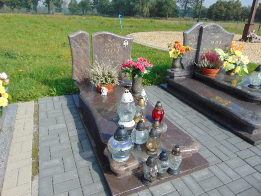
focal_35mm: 25
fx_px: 188
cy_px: 98
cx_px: 130
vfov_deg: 54.9
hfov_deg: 69.4
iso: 80
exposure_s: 1/1000
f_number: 3
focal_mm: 4.5
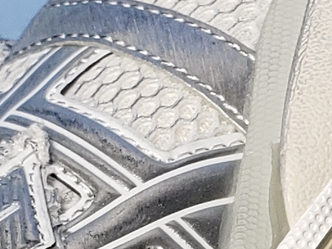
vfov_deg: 7.1
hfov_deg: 9.4
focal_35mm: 203
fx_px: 1947
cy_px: 498
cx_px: 515
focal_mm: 4.3
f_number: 2.4
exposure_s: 1/193
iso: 50
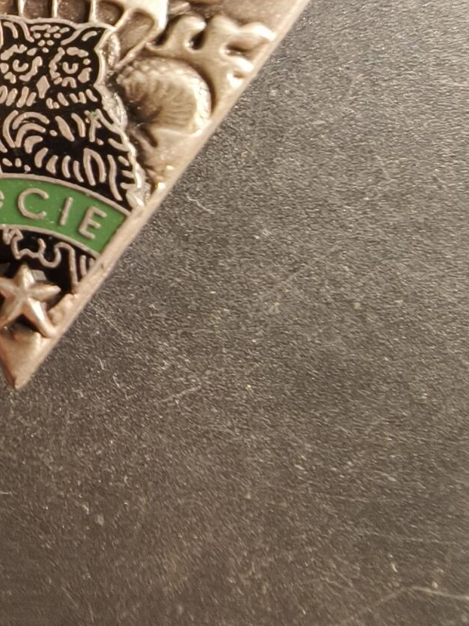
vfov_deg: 38.1
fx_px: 903
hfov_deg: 27.9
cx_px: 35
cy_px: 278
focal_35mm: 50
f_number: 2
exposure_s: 1/33.3
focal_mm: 2.32
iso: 320
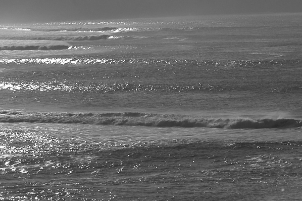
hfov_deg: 7.3
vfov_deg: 4.9
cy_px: 101
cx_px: 228
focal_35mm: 281
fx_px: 2354
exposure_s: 1/640
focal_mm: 70
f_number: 13
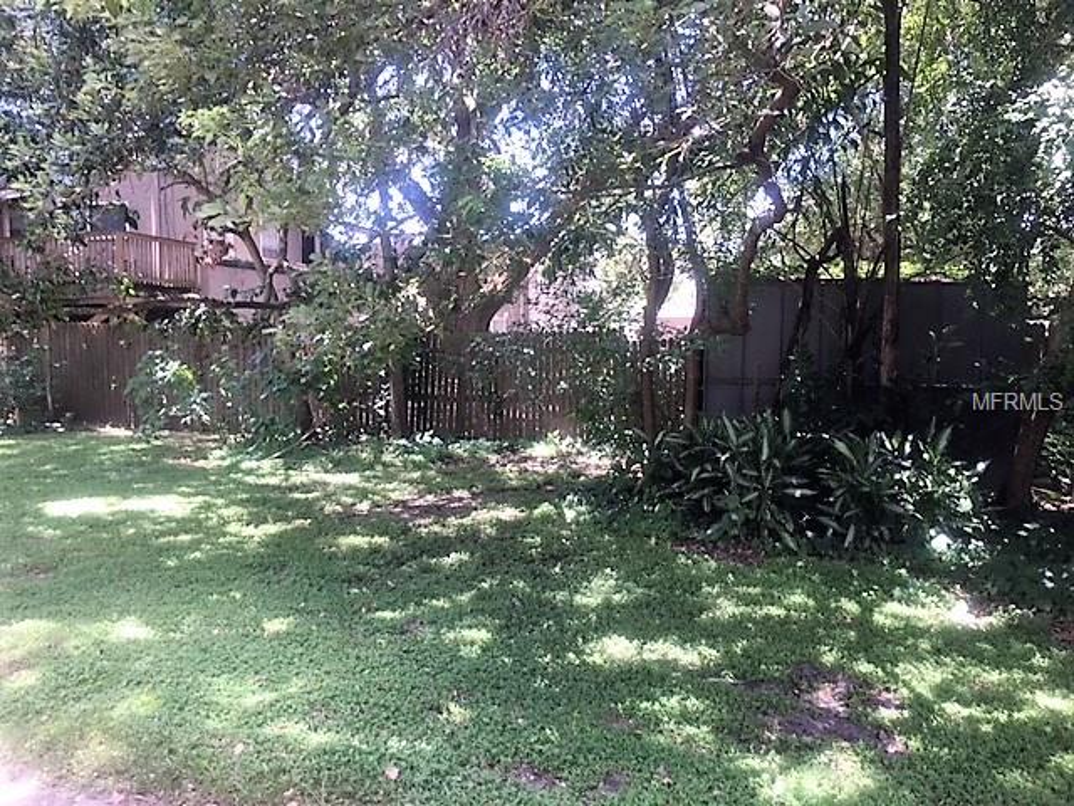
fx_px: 900
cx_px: 537
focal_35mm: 29
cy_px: 403
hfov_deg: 61.7
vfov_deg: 48.2
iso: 25
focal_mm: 4.15
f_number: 2.2
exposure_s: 1/60
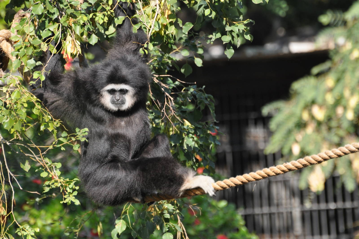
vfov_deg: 3.0
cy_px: 120
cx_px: 180
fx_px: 4482
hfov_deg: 4.6
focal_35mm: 450
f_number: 5.6
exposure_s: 1/1000
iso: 800
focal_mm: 300
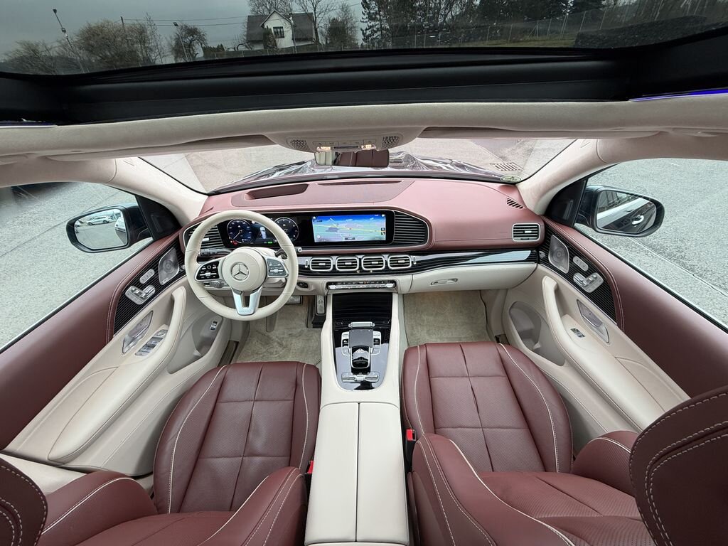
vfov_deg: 85.7
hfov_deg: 102.1
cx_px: 364
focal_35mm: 14
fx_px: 294
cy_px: 273
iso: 100
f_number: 2.2
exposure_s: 1/121
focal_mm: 2.22
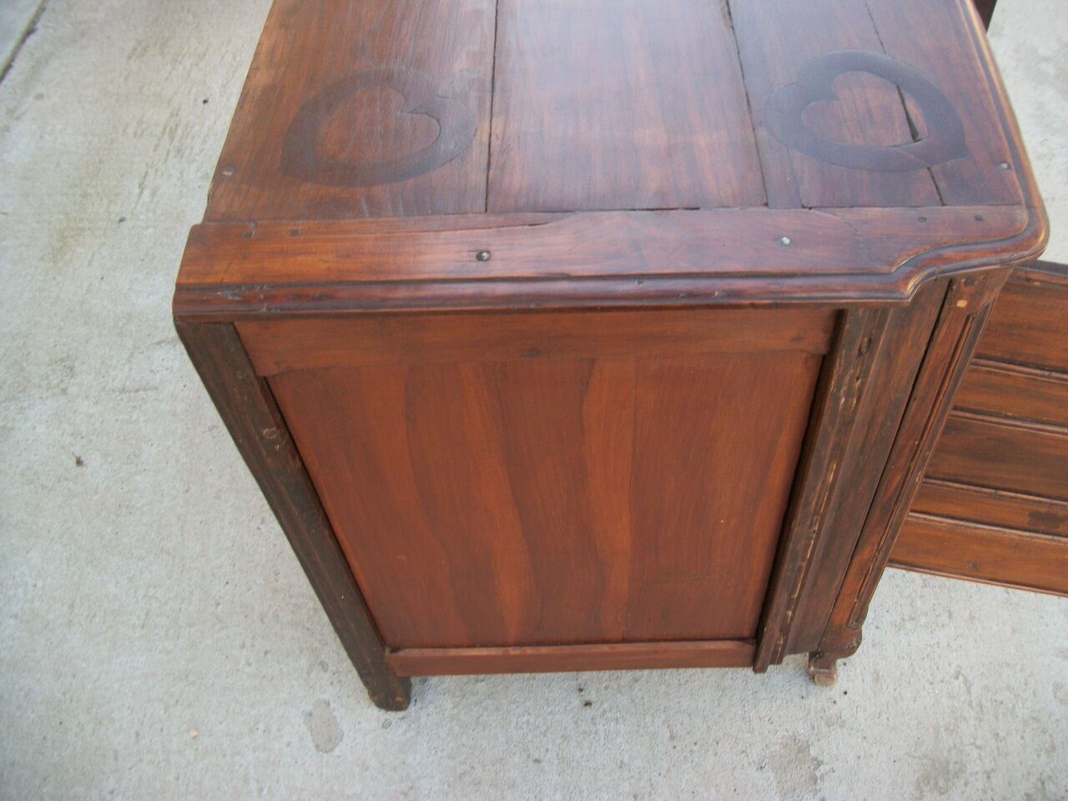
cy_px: 400
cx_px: 534
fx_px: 987
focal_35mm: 32
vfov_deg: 44.2
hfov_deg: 56.8
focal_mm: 5.7
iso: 80
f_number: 2.9
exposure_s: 1/100
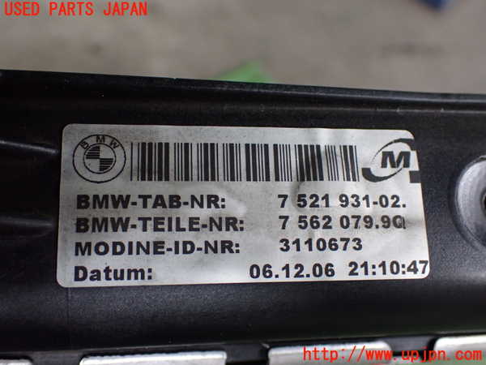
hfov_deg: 45.8
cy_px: 182
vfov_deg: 35.1
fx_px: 576
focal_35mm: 41
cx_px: 243
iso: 500
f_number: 2.8
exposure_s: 1/160
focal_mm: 7.31
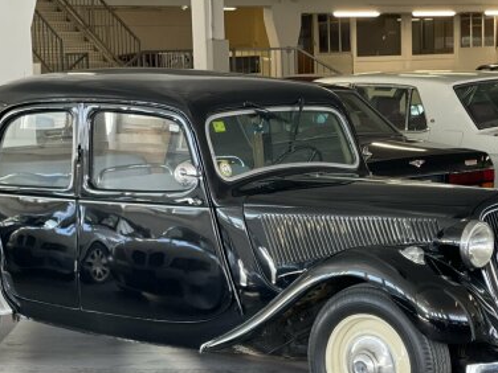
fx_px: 1568
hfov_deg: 18.0
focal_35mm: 109
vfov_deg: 13.6
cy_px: 259
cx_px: 242
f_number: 2.2
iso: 250
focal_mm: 7.5
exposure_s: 1/100
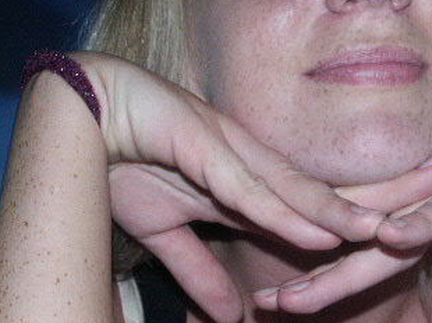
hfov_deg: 20.5
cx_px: 330
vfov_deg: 15.5
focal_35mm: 95
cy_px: 71
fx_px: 1185
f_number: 4.5
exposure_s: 1/45
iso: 200
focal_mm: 11.82
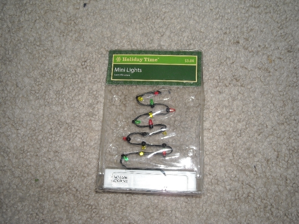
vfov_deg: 29.7
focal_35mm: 49
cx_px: 150
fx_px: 423
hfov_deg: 38.9
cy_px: 112
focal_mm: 7.92
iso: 64
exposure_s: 1/60
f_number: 3.2
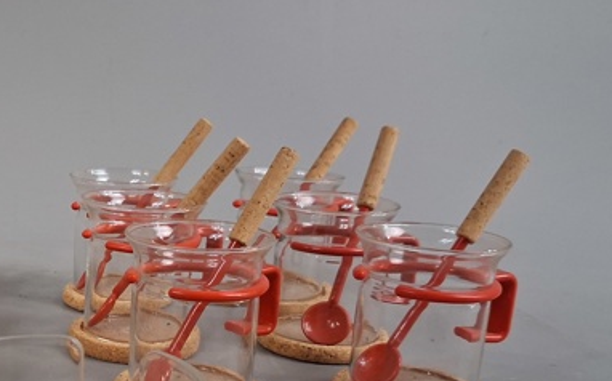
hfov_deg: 32.3
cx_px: 56
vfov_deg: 21.3
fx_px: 1000
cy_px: 307
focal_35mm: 60
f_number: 1.8
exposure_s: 1/50
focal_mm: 4
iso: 250
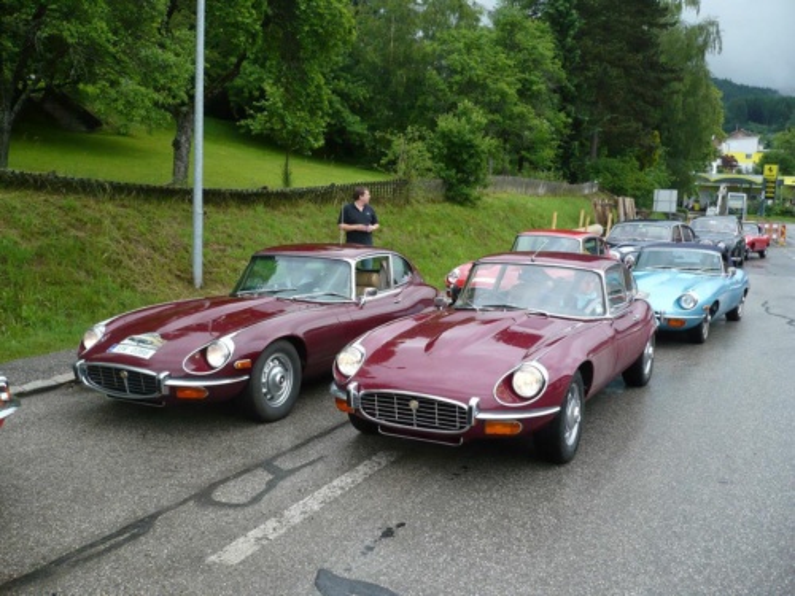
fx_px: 827
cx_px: 398
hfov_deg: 51.4
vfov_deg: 39.7
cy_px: 298
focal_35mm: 36
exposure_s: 1/250
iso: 100
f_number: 2.9
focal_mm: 6
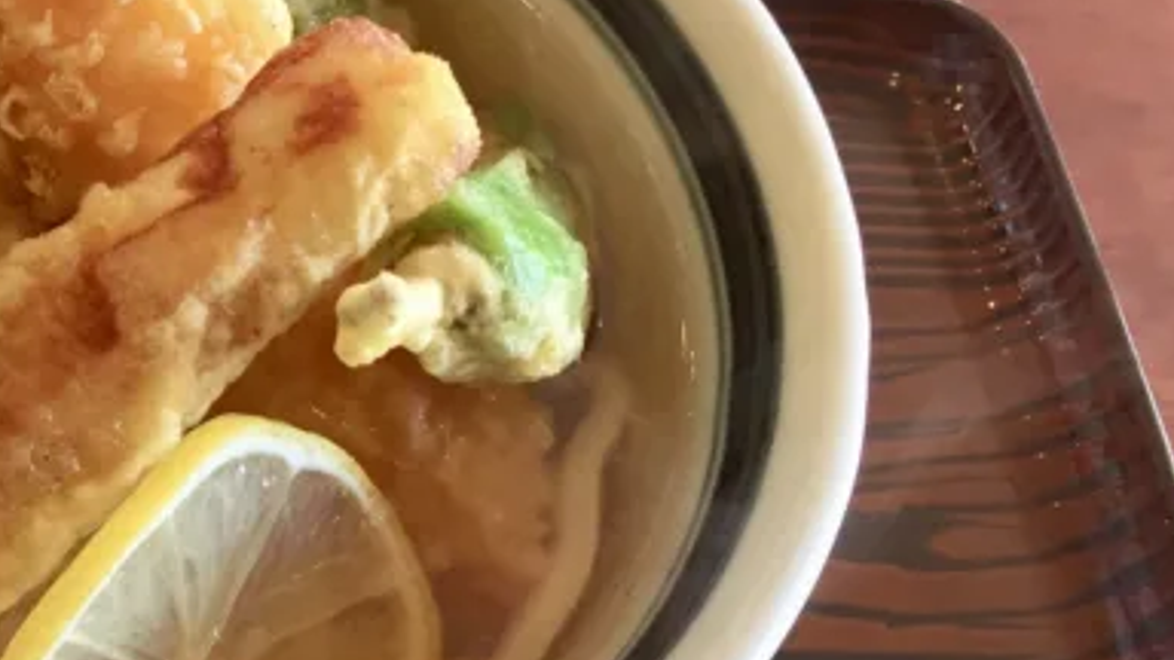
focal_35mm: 74
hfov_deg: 26.5
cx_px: -101
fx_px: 2304
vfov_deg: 16.3
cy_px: 454
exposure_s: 1/30
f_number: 2.2
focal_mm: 4.15
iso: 32
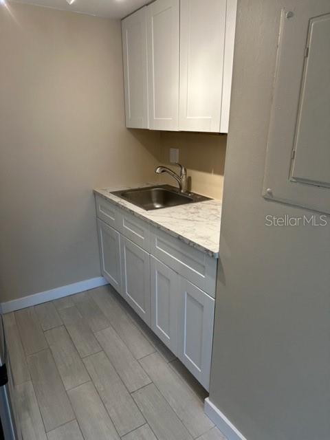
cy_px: 220
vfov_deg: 71.6
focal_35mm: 24
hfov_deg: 56.8
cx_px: 165
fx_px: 305
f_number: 1.78
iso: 125
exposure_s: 1/120
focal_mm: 6.86
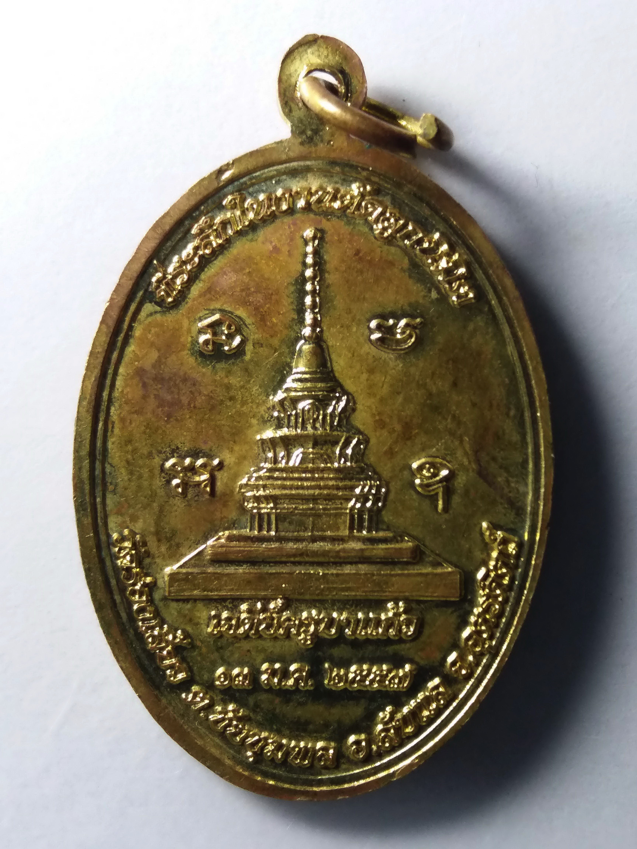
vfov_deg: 65.3
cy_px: 424
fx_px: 662
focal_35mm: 27
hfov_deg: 51.4
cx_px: 318
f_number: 1.9
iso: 64
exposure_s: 1/33
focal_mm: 3.7
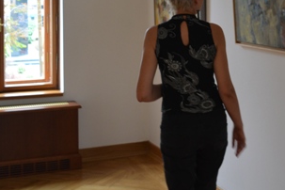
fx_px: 602
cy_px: 4
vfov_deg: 17.6
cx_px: 265
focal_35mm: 76
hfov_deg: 25.7
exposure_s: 1/40
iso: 400
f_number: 4
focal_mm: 24
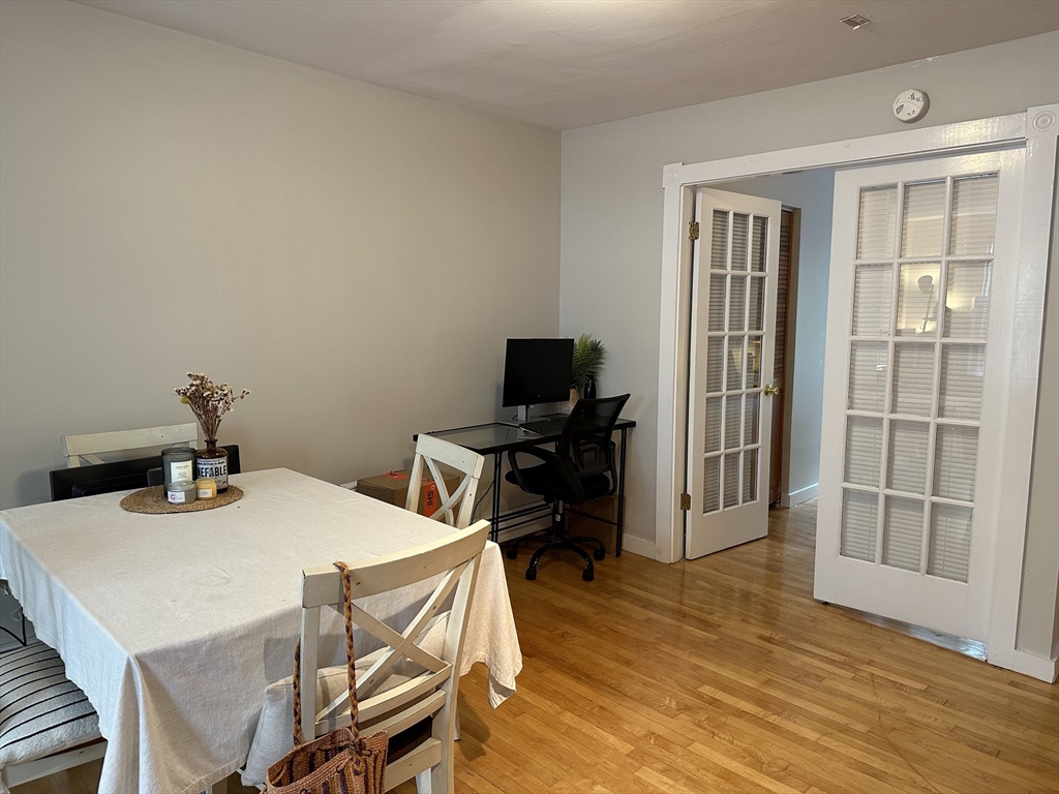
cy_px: 397
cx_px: 530
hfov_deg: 71.6
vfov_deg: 56.8
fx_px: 734
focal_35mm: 24
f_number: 1.78
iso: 200
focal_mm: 6.86
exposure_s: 1/60
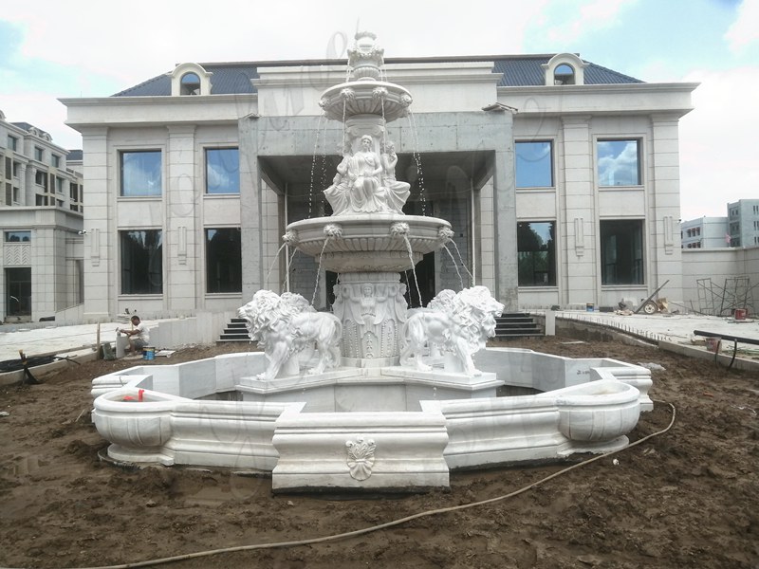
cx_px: 380
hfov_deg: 67.3
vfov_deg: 53.1
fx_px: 570
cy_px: 284
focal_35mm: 26
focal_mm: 3.62
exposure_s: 1/928
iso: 50
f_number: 1.8
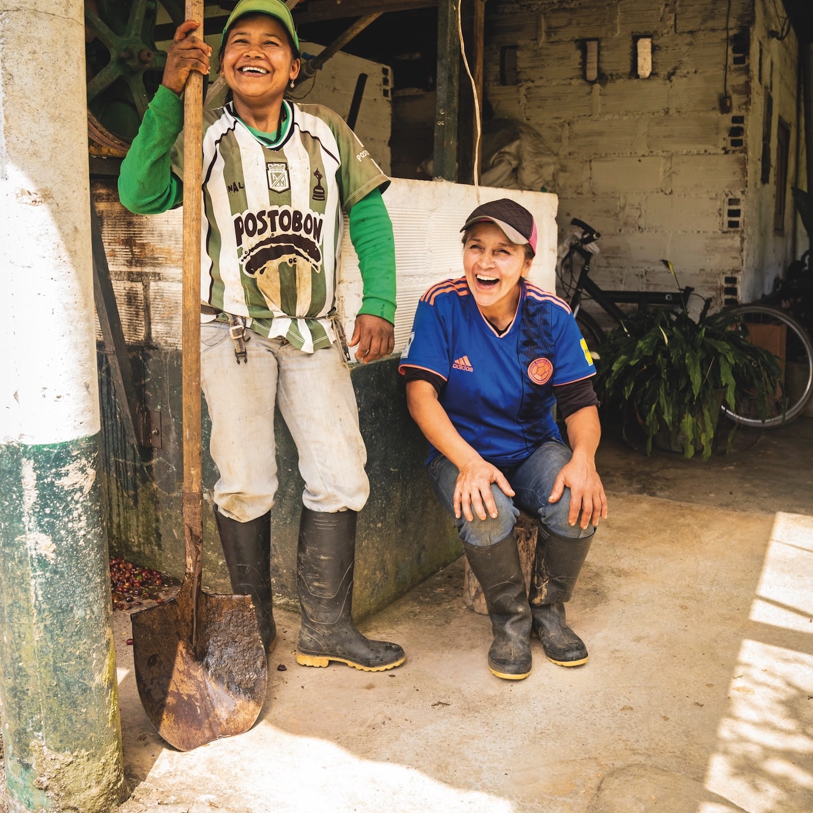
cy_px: 337
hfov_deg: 19.3
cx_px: 406
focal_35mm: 90
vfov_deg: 19.3
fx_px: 2391
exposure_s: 1/1000
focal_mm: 70
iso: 800
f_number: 5.6
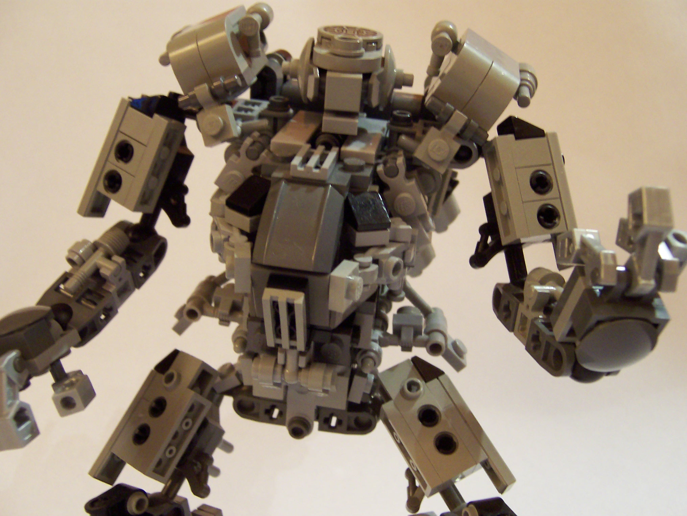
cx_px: 344
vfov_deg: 39.7
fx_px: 714
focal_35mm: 36
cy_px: 258
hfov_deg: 51.4
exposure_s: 1/8
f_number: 2.8
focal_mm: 5.6
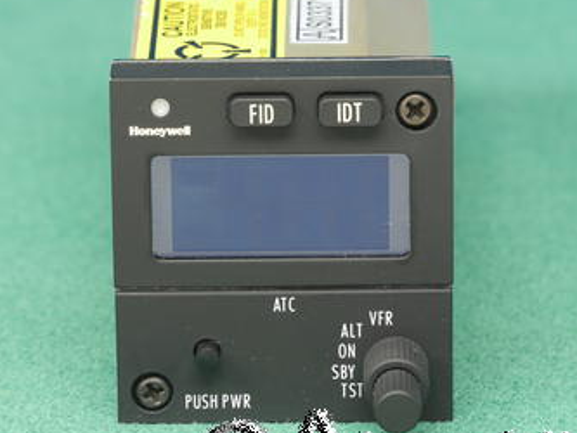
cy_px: 248
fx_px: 5202
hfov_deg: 6.3
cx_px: 276
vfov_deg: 4.8
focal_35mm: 312
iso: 400
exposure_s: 1/5
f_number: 9
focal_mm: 130
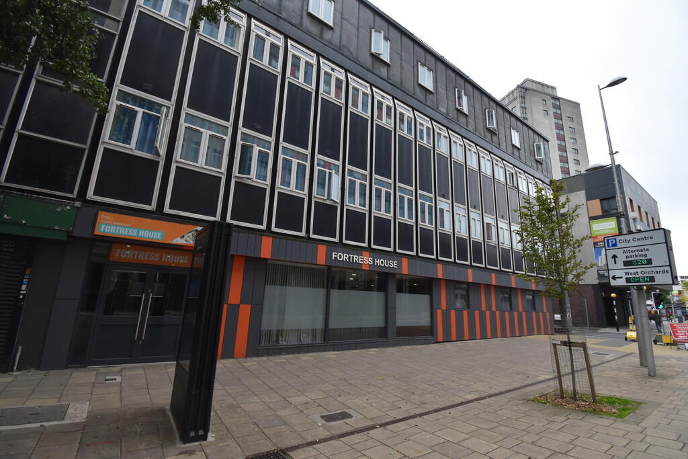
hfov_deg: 100.4
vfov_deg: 77.3
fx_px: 287
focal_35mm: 15
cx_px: 344
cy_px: 230
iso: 400
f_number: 7.1
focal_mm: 10
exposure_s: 1/200
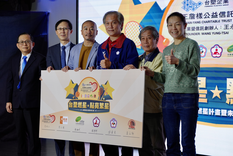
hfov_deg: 22.6
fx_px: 582
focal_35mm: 90
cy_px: 78
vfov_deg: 15.2
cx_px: 116
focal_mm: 90
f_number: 4
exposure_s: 1/160
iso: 800
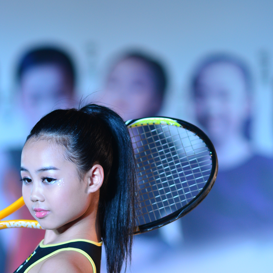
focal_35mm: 231
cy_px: 231
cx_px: 69
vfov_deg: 7.6
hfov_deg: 7.6
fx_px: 2061
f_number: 2.5
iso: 500
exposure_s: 1/800
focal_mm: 105
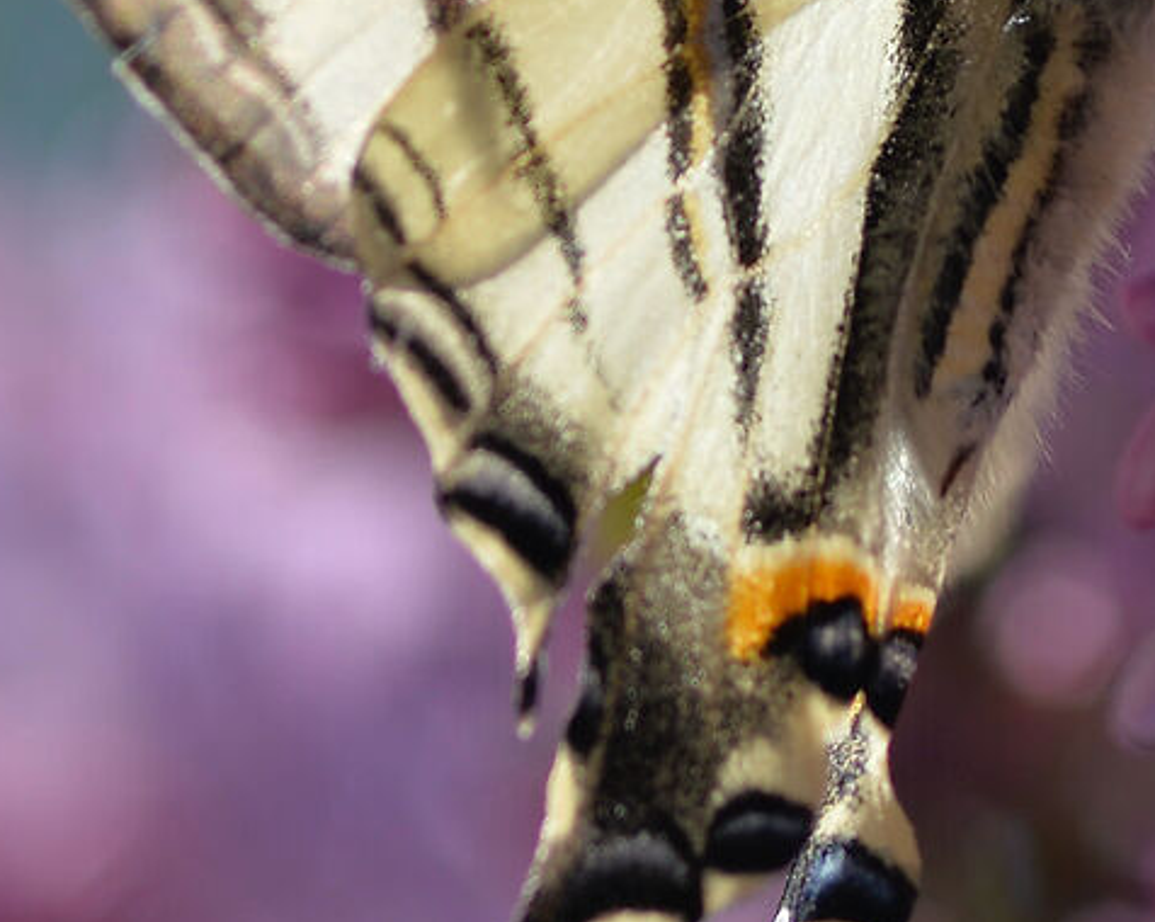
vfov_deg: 3.1
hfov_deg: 3.9
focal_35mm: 497
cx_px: 1072
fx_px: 16975
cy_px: -18
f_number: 4
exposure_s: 1/1000
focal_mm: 105
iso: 100
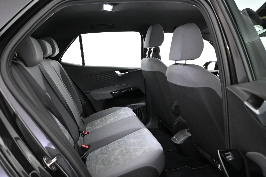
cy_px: 88
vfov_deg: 43.6
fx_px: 222
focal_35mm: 30
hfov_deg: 61.9
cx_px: 133
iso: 1600
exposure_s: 1/25
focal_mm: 20
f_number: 3.8
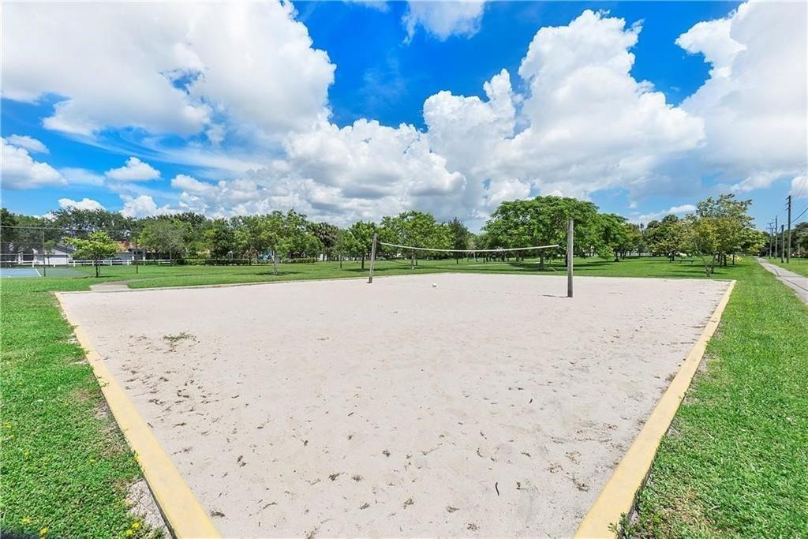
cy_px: 270
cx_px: 404
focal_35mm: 15
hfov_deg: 100.4
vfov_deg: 77.3
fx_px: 337
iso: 125
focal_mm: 10
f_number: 11
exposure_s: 1/400
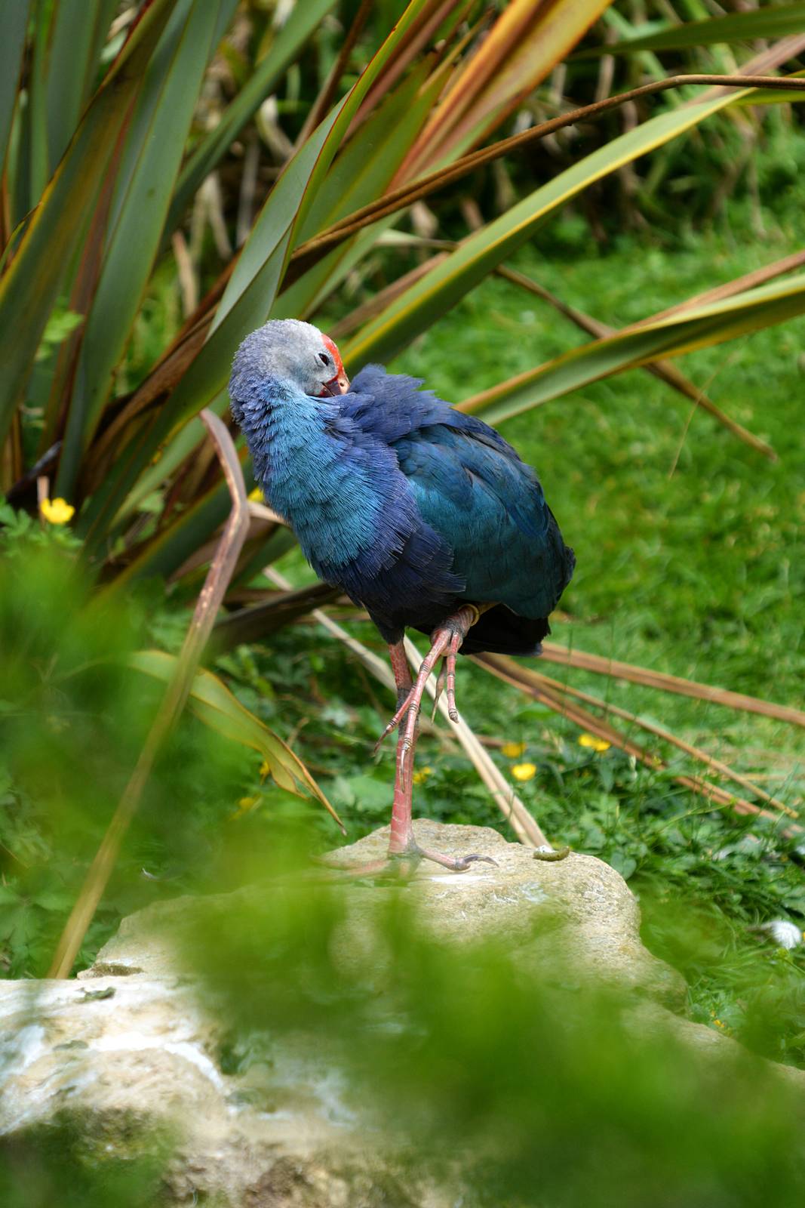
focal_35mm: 405
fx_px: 13580
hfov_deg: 3.4
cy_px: 604
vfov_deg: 5.1
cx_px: 402
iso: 560
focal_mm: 270
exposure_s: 1/1000
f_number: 6
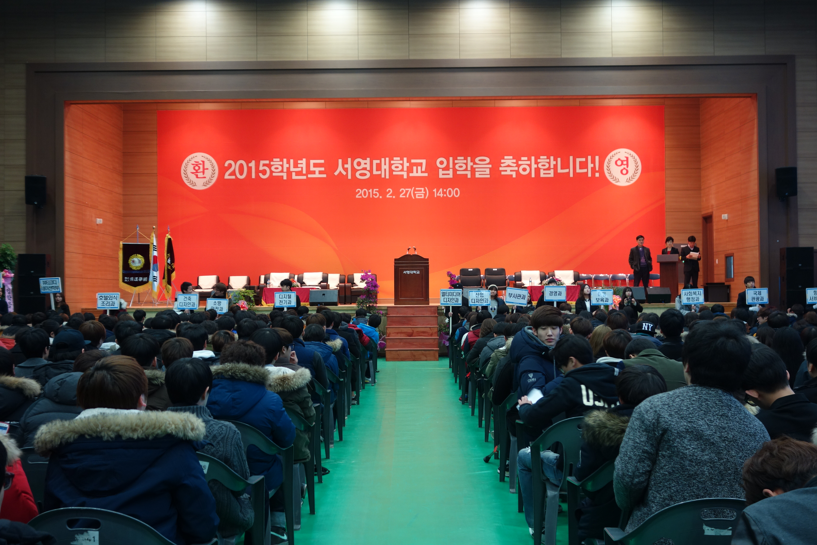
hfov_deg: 45.4
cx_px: 408
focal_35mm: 43
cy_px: 272
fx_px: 976
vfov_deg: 31.2
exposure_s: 1/50
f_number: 3.2
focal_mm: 16.01
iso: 320
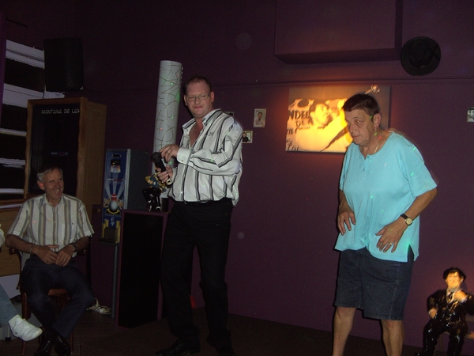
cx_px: 237
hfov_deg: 50.1
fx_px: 507
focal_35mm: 37
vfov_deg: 38.7
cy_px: 178
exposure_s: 1/50
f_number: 2.8
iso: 100
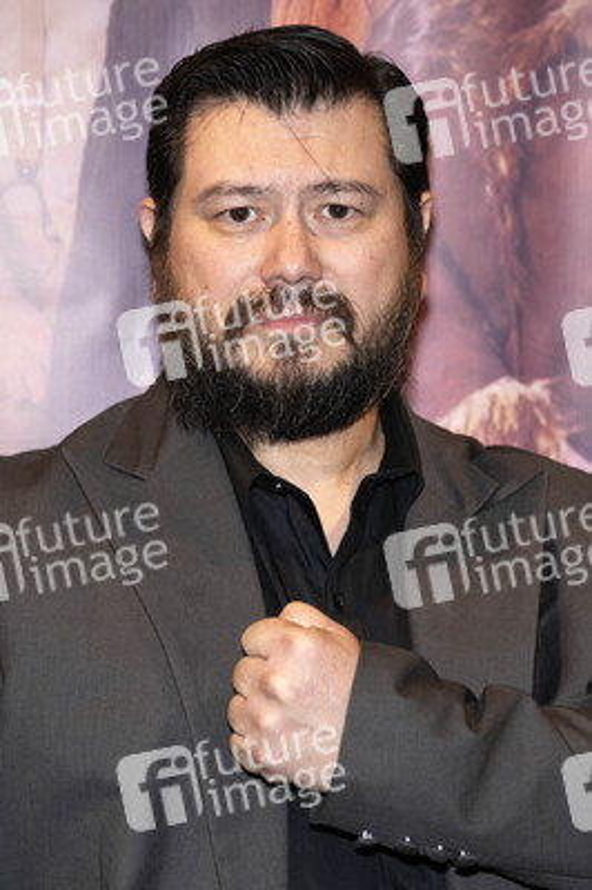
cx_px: 296
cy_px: 445
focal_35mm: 94
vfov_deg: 21.7
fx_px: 2323
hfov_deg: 14.5
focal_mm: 94
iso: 800
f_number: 5
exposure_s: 1/200
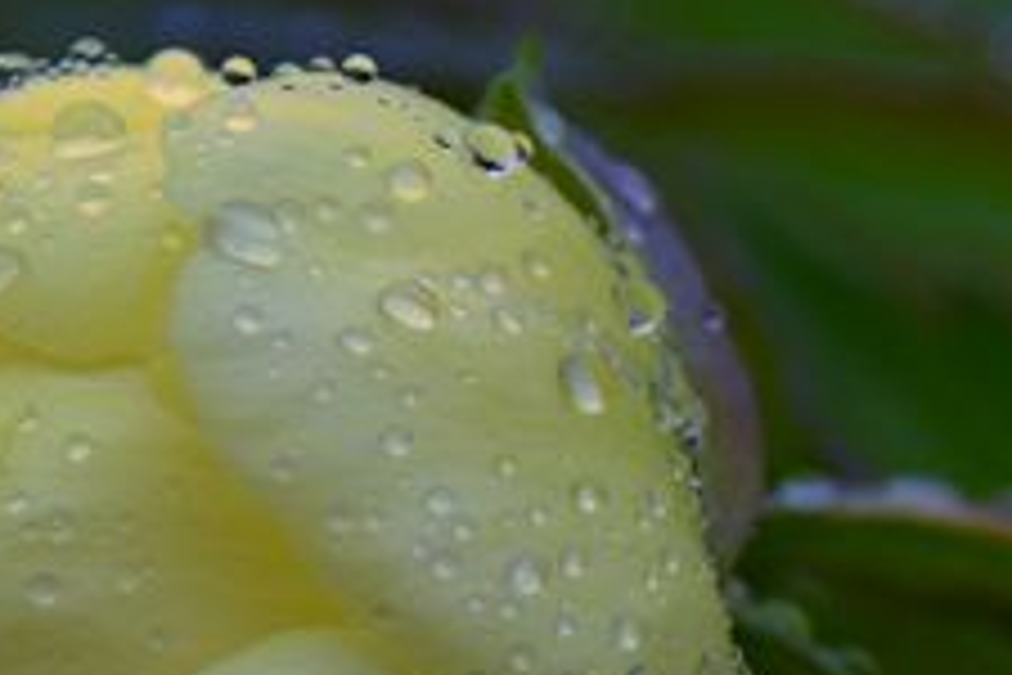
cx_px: 992
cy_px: 443
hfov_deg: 1.7
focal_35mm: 1240
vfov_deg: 1.1
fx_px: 34855
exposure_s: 1/125
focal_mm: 300
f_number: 5.6
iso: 110
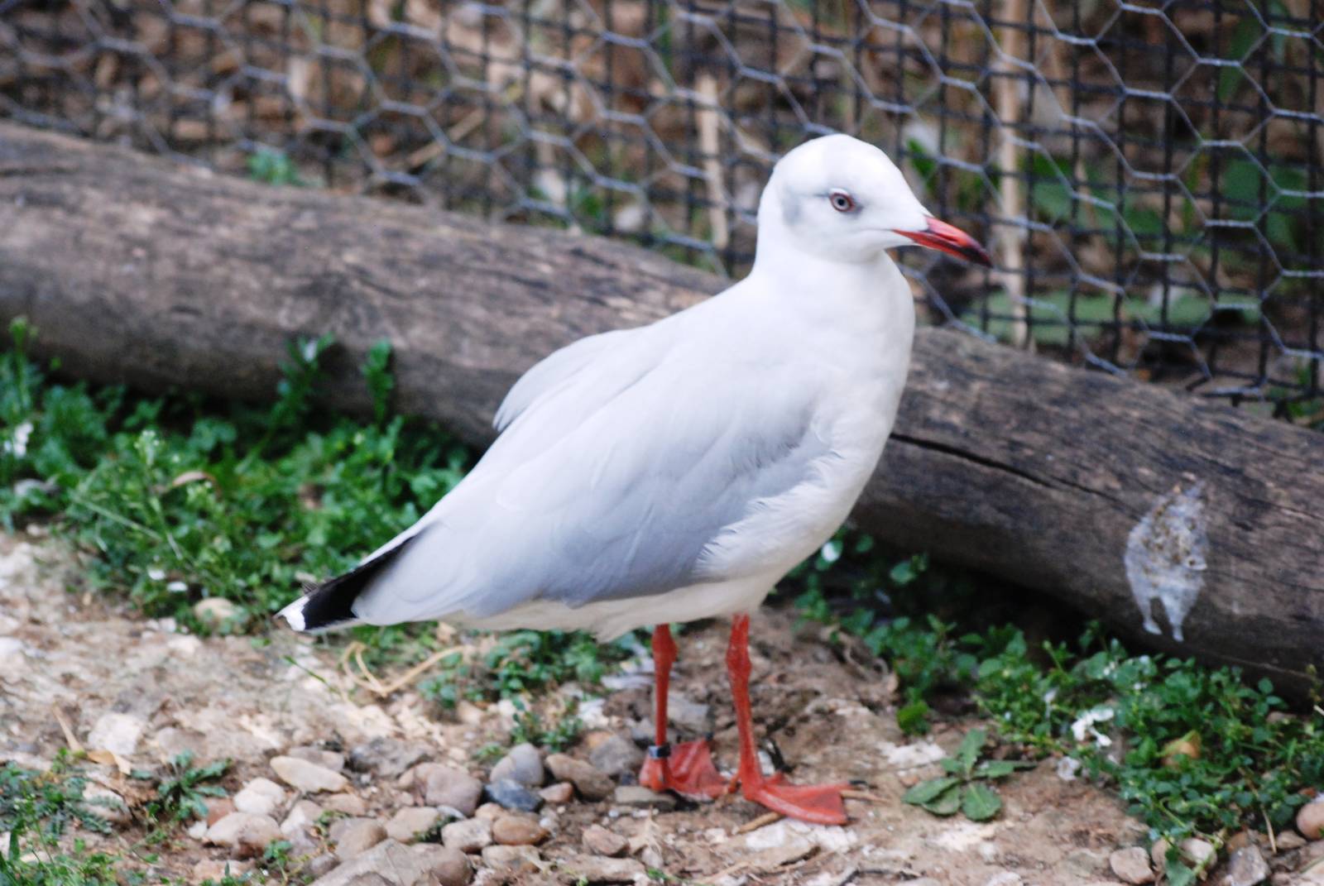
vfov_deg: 6.1
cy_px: 443
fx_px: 8285
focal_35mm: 225
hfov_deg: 9.1
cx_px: 662
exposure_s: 1/200
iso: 1000
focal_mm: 150
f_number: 4.5
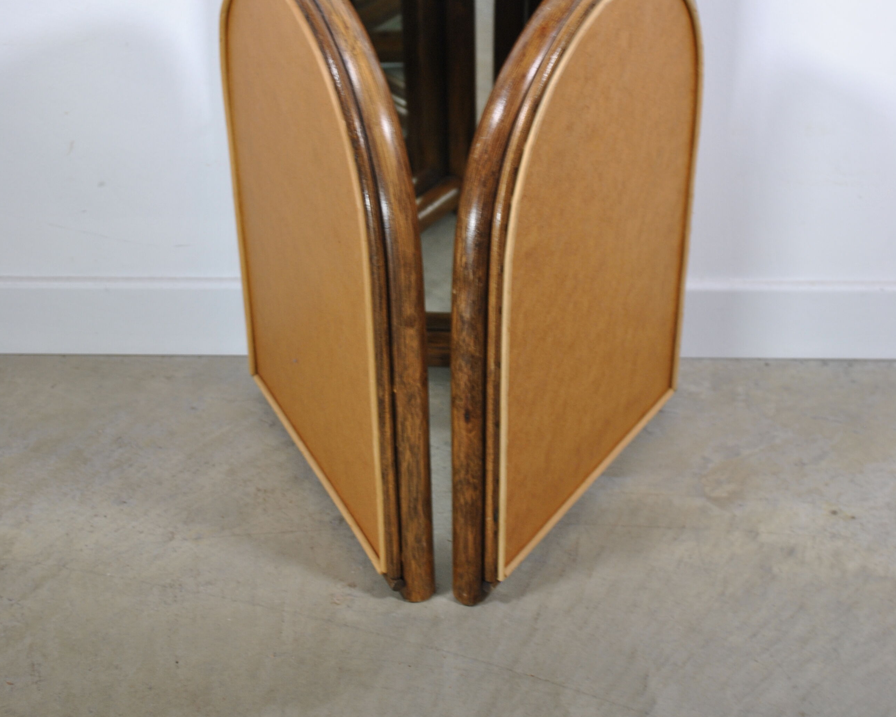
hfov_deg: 26.4
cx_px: 448
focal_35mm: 72
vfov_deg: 21.1
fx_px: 1909
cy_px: 178
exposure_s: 1/50
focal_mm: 34
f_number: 5
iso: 200
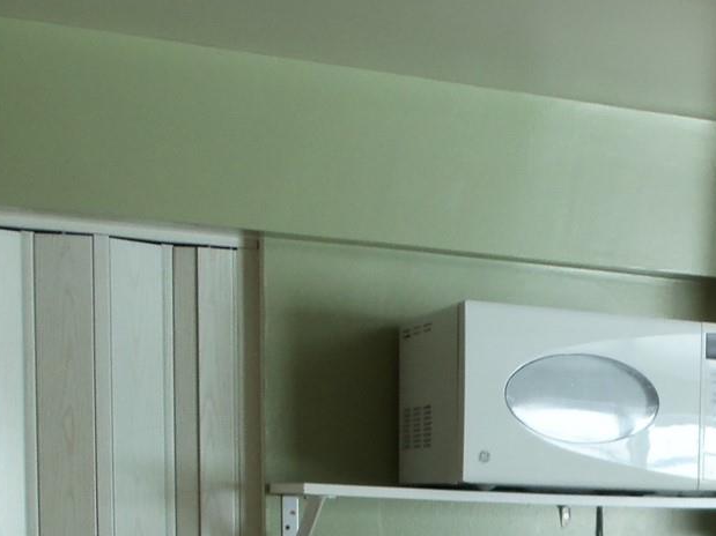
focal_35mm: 75
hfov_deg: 24.0
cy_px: 665
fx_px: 1551
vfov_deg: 18.5
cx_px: 821
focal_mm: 5.2
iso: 80
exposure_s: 1/30
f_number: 3.4
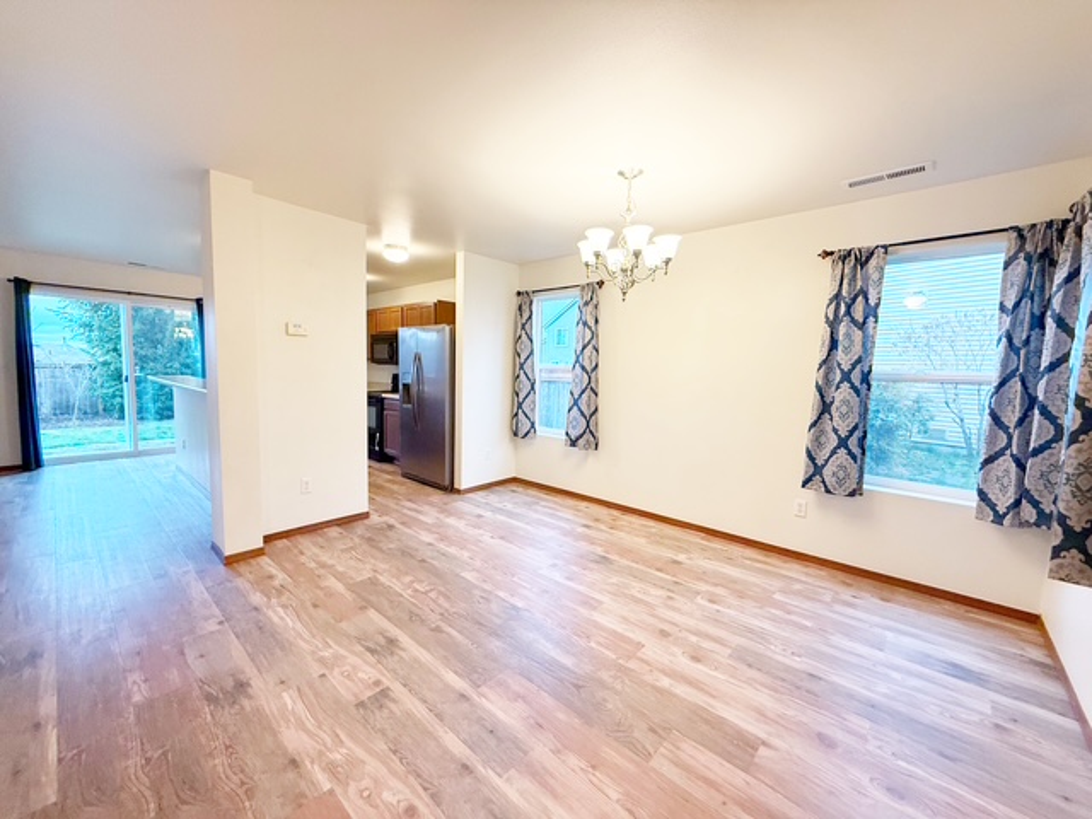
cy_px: 410
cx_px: 546
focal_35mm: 14
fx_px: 442
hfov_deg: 102.1
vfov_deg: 85.7
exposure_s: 1/120
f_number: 2.2
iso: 250
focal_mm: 2.22
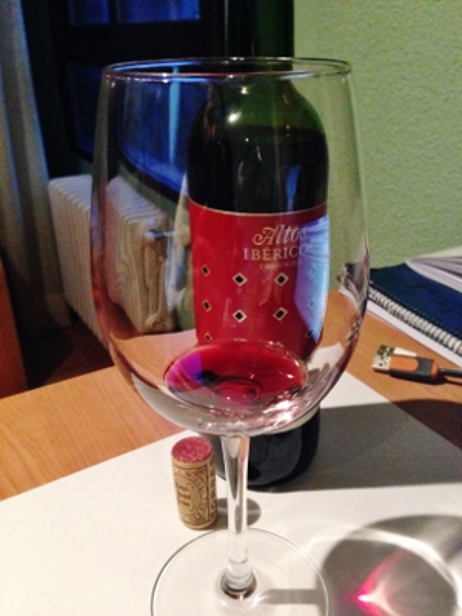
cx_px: 231
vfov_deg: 55.4
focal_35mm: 33
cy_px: 308
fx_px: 587
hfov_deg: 42.9
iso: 640
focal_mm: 4.12
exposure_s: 1/15
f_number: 2.4
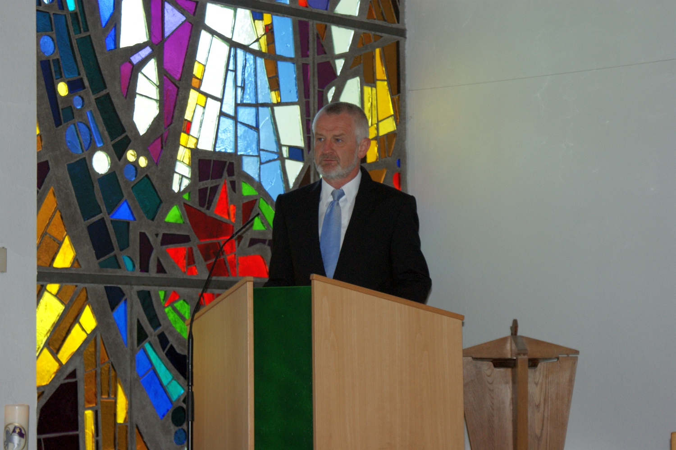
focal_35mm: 105
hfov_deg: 19.5
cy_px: 225
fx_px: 1970
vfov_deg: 13.0
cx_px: 338
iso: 400
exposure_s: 1/125
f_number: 5.6
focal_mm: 70
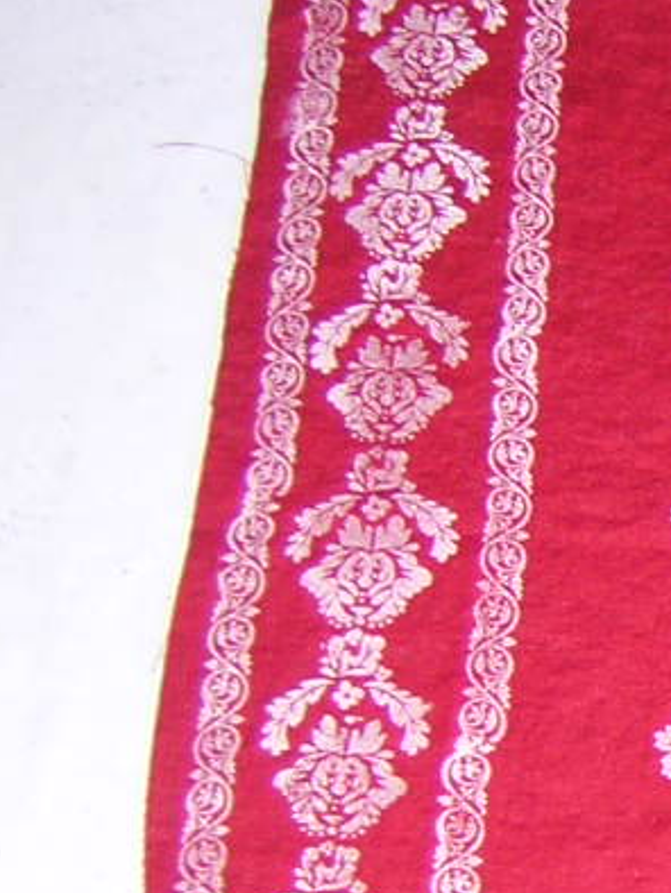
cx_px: 1143
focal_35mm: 122
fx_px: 3150
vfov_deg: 16.1
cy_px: 650
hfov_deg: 11.4
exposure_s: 1/60.1
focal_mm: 6.1
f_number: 2.9
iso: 249
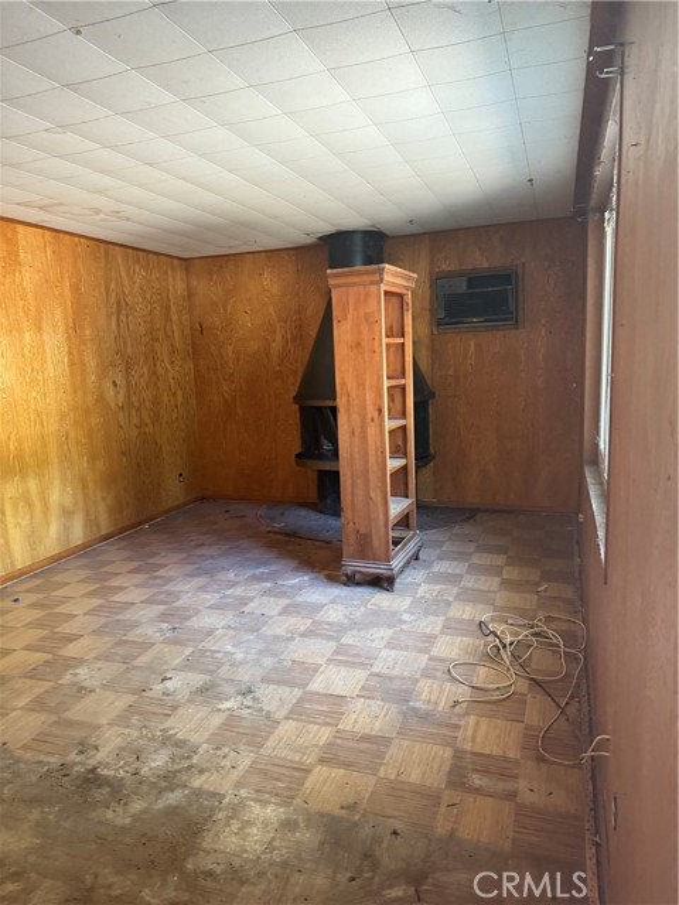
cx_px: 340
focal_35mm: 24
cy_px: 452
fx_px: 628
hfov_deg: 56.8
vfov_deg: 71.6
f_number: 1.78
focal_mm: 6.76
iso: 400
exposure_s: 1/60
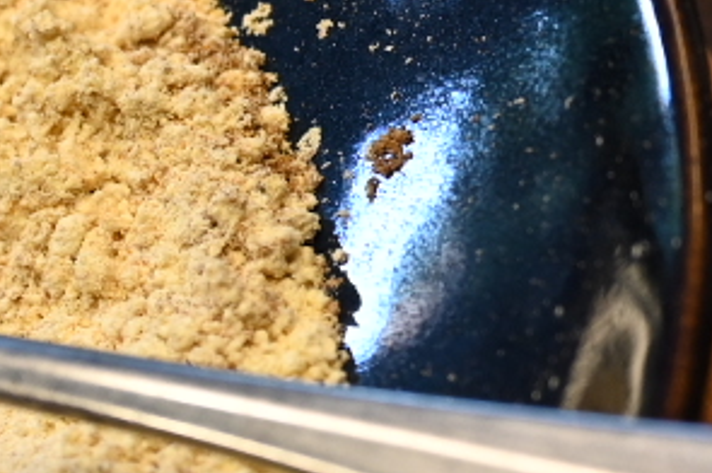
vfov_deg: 5.0
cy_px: 500
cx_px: -794
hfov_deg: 7.2
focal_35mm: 275
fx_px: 5433
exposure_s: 1/60
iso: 800
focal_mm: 50
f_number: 4
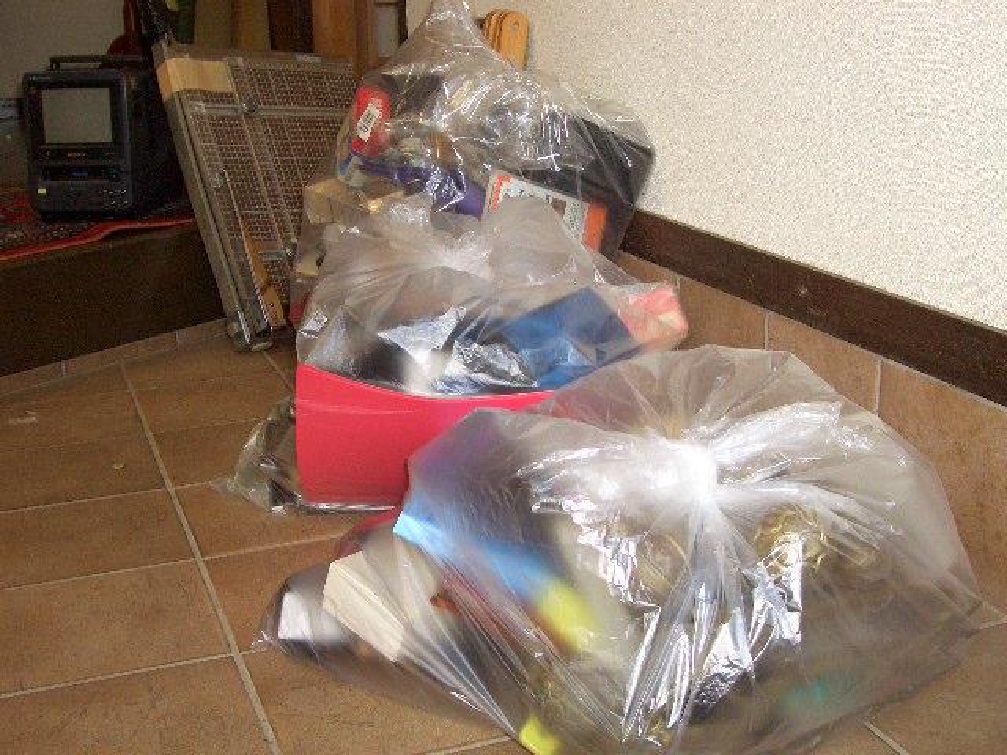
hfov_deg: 38.9
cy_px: 378
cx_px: 504
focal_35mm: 49
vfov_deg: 29.7
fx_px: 1425
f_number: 3.1
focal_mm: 8.2
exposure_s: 1/60
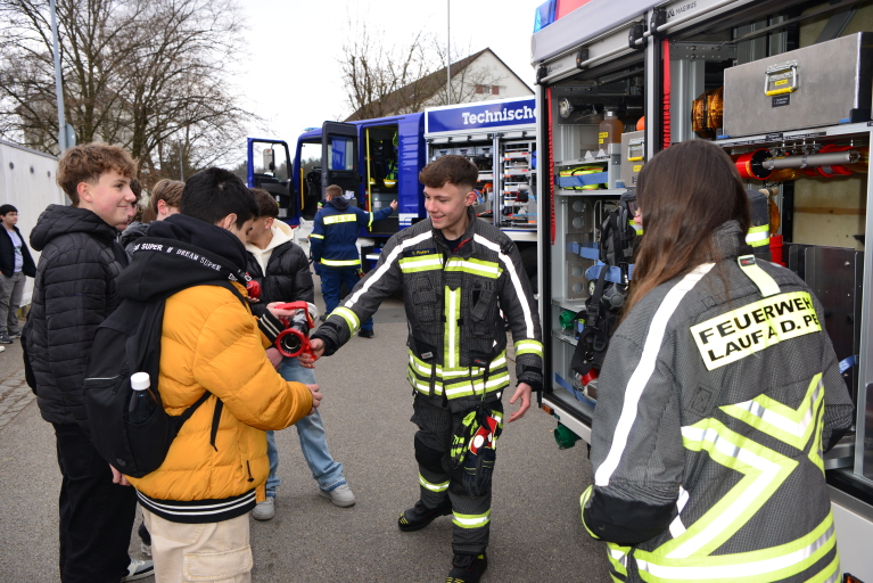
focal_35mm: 31
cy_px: 292
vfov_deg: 42.4
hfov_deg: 60.3
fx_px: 752
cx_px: 436
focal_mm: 31
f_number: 5.6
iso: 400
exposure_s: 1/250
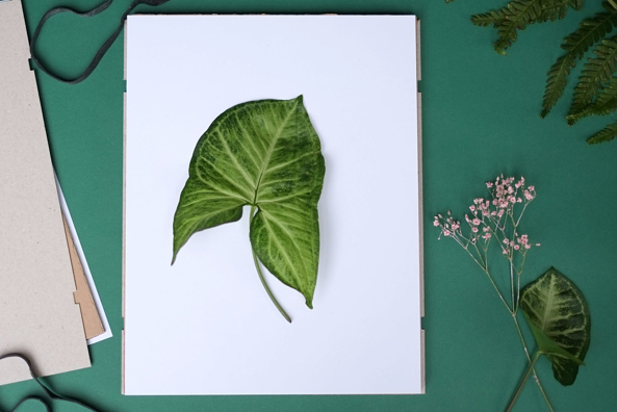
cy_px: 184
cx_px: 235
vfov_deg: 20.3
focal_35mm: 67
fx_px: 1149
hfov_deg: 30.0
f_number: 1.4
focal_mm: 35
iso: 200
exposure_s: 1/85
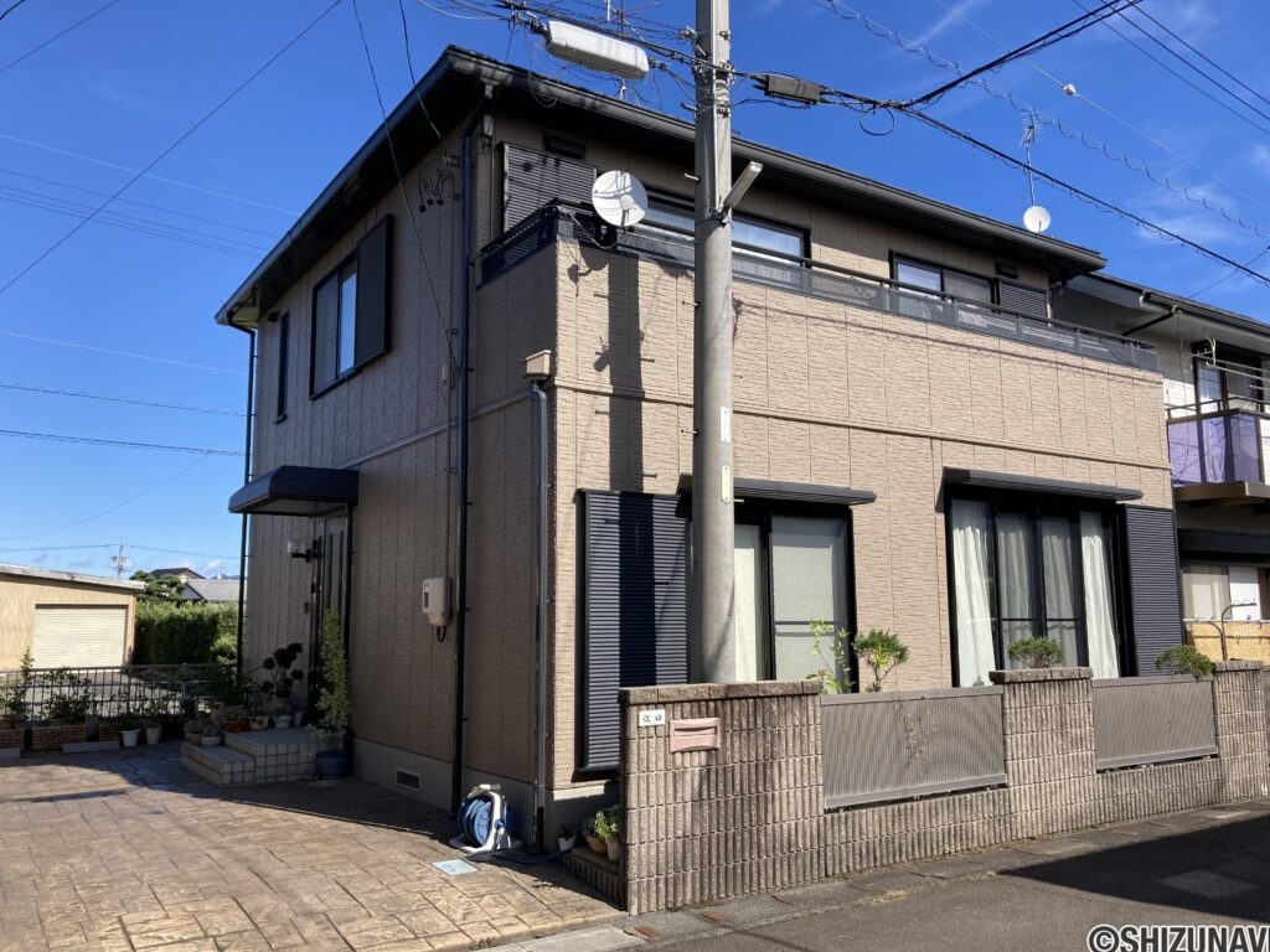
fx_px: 1027
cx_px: 635
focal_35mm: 28
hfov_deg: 63.4
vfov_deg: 49.7
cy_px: 476
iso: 20
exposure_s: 1/1715
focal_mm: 3.99
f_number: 1.8
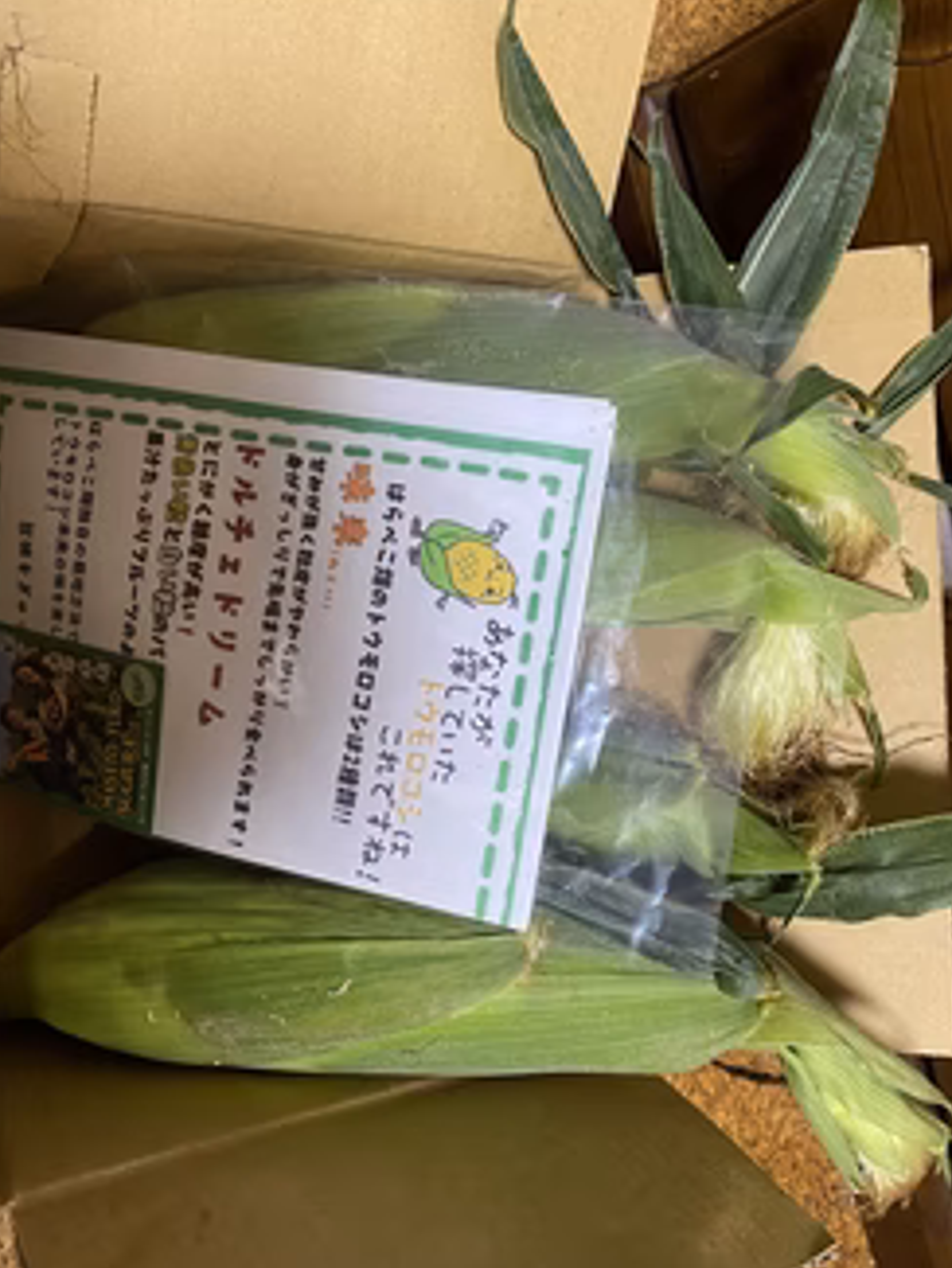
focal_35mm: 32
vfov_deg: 56.8
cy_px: 597
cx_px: 445
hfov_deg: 44.2
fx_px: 1173
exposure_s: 1/57
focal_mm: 4.25
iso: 320
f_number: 1.8
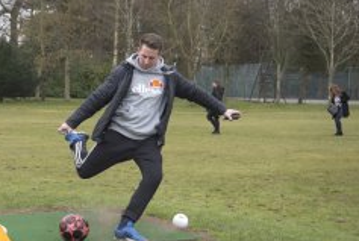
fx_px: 849
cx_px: 83
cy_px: 140
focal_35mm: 85
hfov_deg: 23.6
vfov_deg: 16.1
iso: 400
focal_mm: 48
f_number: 4
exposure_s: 1/1000
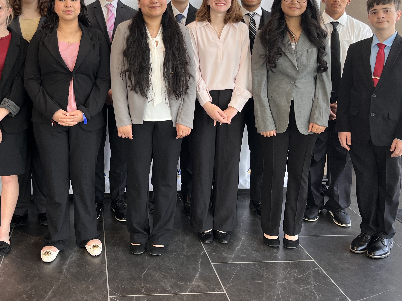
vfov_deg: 32.8
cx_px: 125
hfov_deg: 43.1
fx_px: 499
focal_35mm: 43
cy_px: 69
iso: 50
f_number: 1.6
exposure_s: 1/122
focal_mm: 5.1
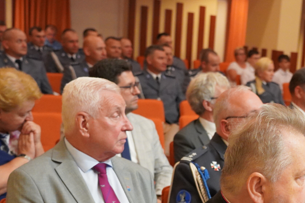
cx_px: 311
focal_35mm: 80
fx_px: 677
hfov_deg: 24.2
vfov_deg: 16.5
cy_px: 226
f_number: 4
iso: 6400
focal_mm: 34
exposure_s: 1/160
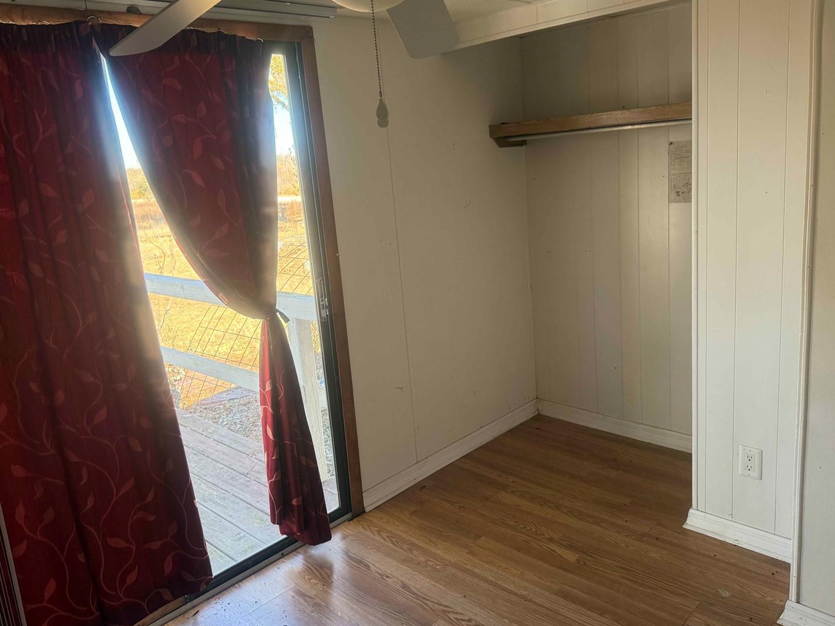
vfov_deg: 51.3
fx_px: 651
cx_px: 422
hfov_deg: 65.3
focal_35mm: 27
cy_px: 288
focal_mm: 6.76
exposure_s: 1/178
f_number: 1.78
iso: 200
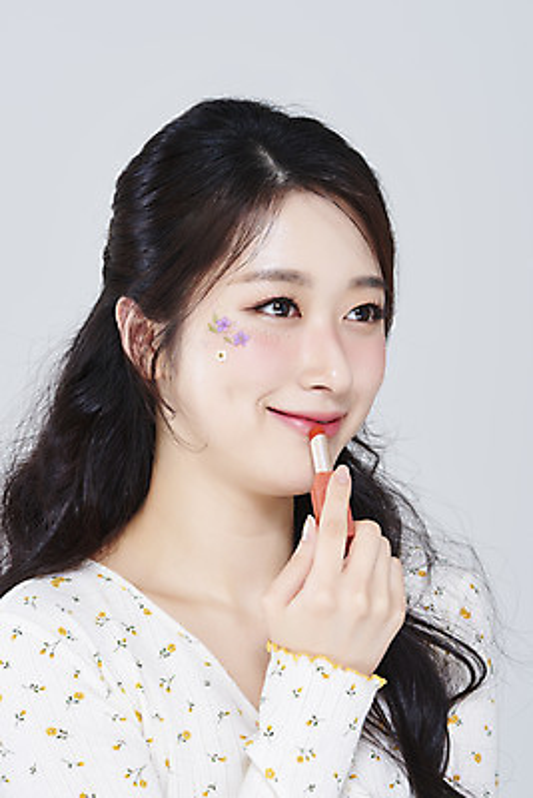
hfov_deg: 13.1
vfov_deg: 19.4
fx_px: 2330
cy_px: 399
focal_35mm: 105
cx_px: 266
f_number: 11
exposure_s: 1/125
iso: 64
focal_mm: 105
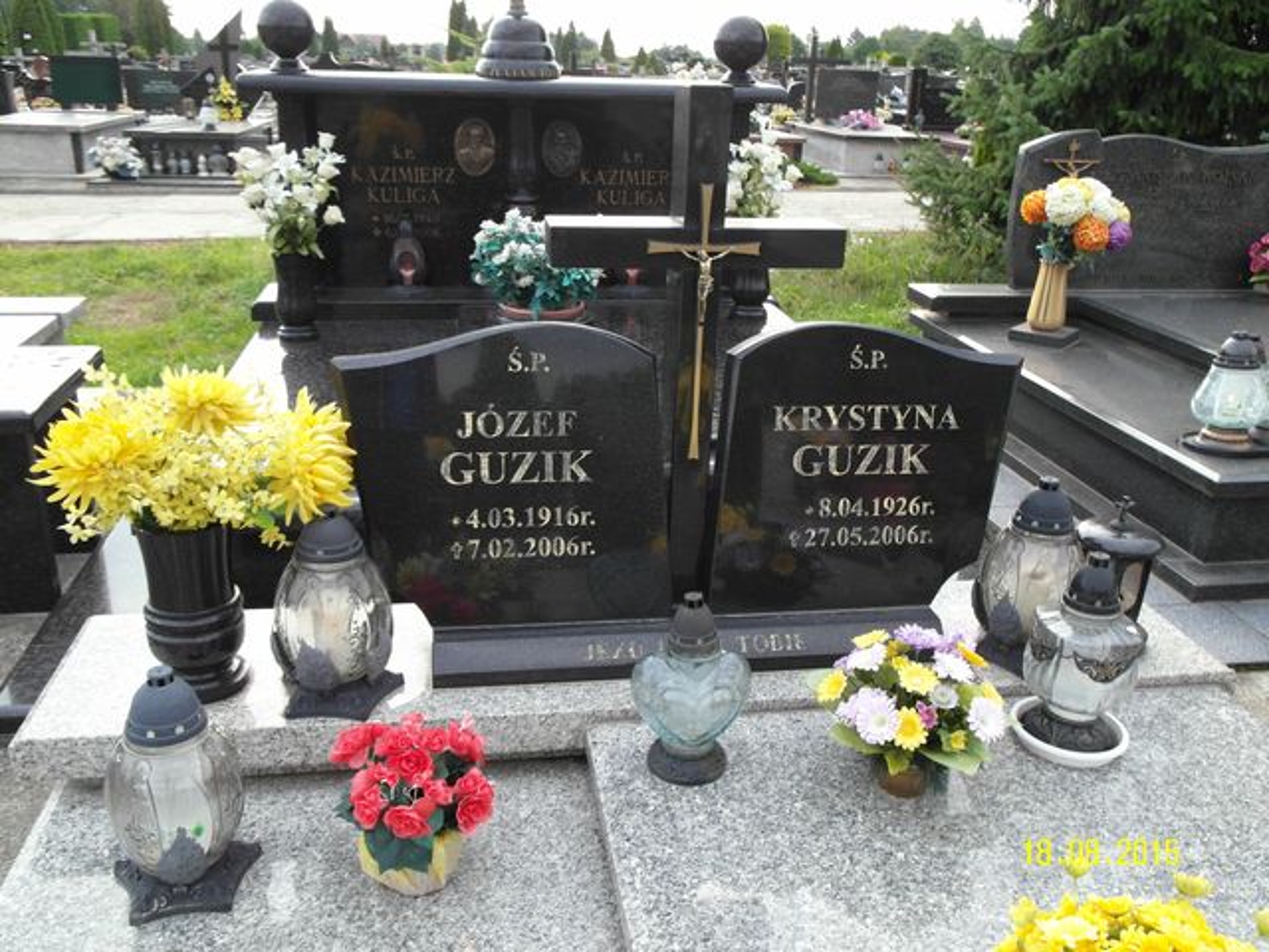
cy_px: 476
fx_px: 1100
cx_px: 634
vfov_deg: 46.8
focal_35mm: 30
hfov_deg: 60.0
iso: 80
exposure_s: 1/90
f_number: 3.6
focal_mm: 6.5
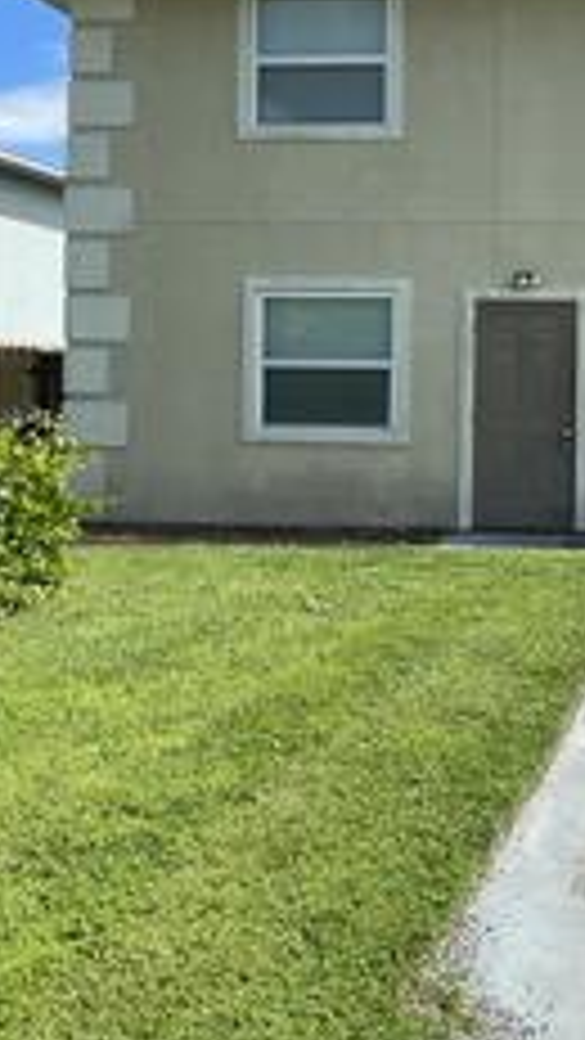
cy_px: 396
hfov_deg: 23.6
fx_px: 1351
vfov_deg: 41.8
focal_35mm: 49
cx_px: 558
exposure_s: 1/3401
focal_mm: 4.2
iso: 32
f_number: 1.6
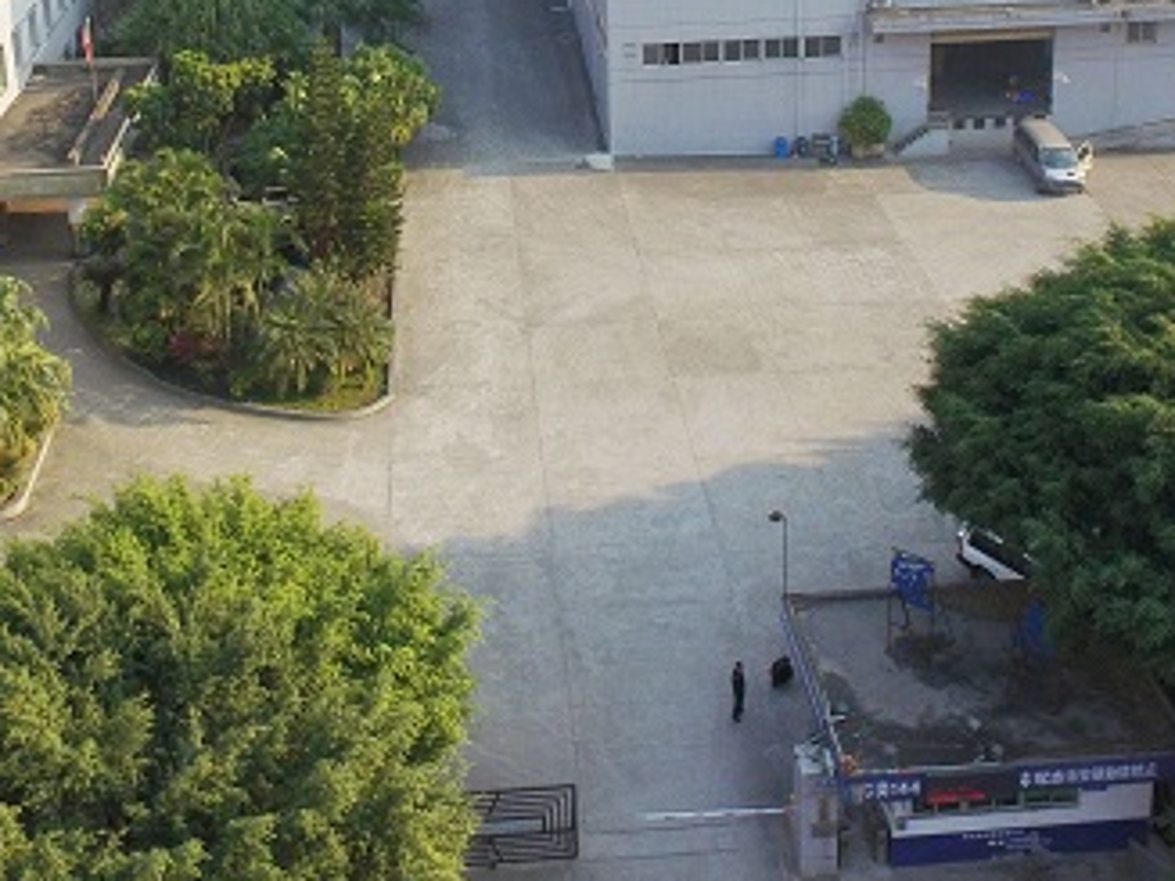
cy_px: -58
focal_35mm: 49
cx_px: 539
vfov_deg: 27.4
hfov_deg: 38.9
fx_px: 1663
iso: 100
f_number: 2.8
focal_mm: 3.61
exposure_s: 1/500
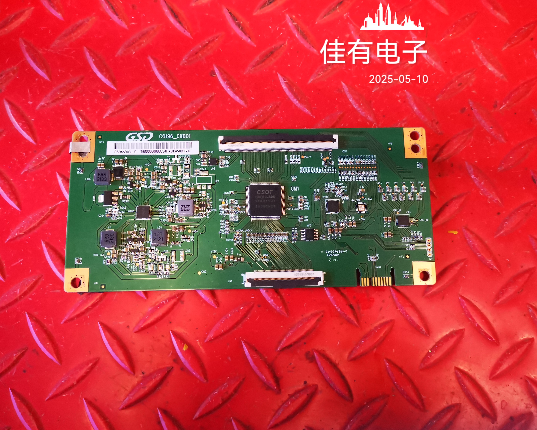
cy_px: 214
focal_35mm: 32
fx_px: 509
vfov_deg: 45.8
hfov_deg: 55.7
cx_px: 263
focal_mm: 5.58
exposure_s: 1/25
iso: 1250
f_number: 1.8
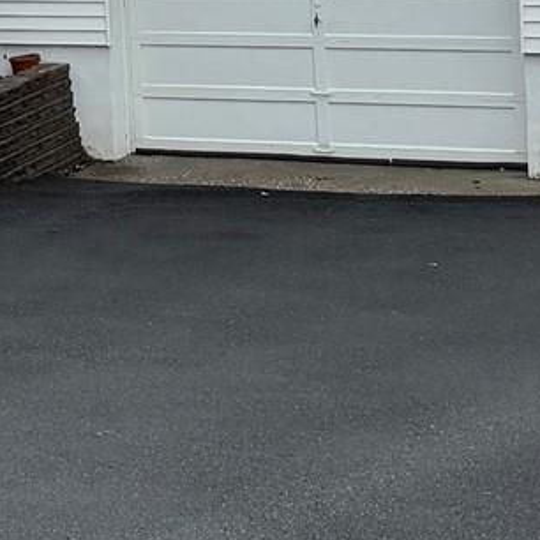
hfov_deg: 11.9
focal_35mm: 142
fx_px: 2506
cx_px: -173
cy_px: -176
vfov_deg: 11.9
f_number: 1.78
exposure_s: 1/3425
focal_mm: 6.76
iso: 80
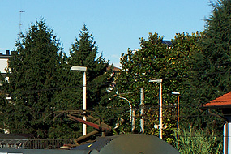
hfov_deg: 10.5
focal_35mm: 189
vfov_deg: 7.3
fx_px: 1211
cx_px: -108
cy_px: 135
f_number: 8
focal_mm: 35
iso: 200
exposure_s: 1/640
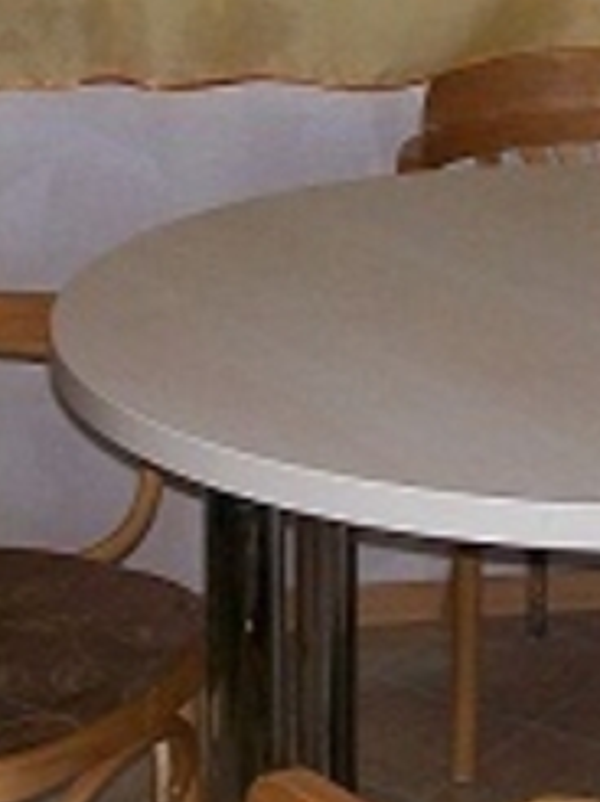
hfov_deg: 12.6
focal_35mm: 117
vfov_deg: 16.8
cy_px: 319
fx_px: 2709
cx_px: 274
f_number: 2.7
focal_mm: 6
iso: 80
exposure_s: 1/64
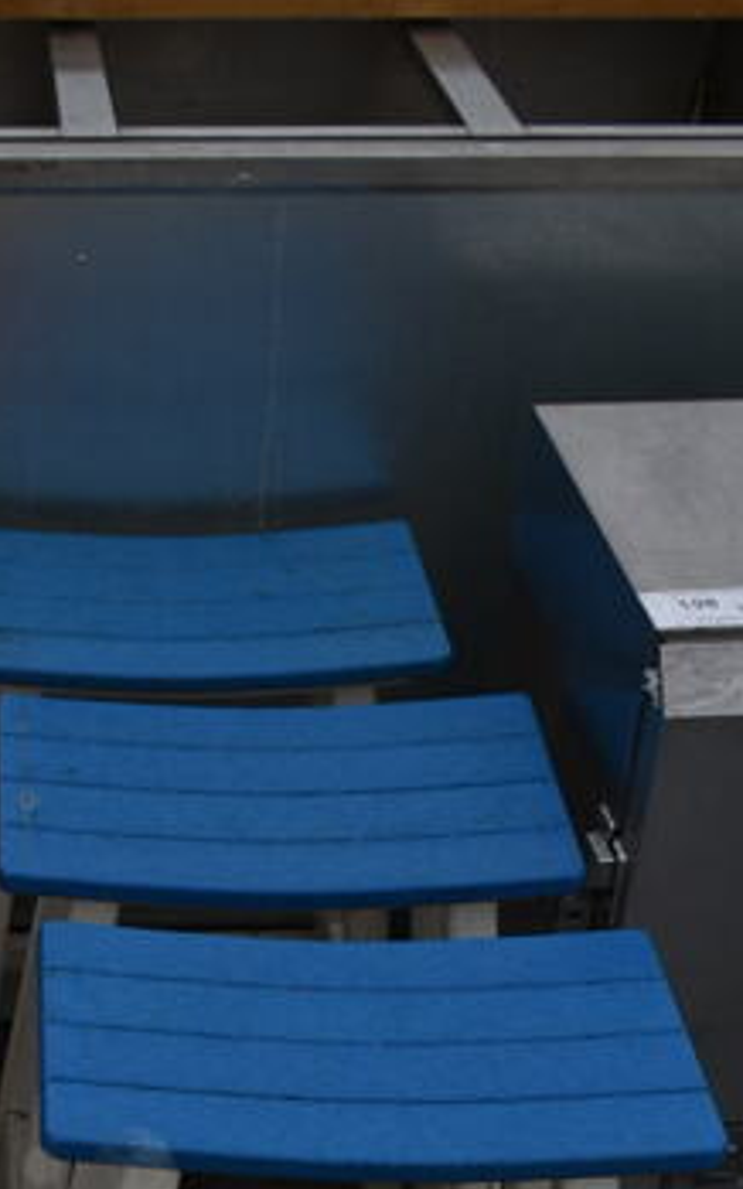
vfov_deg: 26.4
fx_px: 2334
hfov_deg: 17.5
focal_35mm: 72
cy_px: 1307
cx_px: -65
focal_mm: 18
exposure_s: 1/200
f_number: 7.1
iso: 100
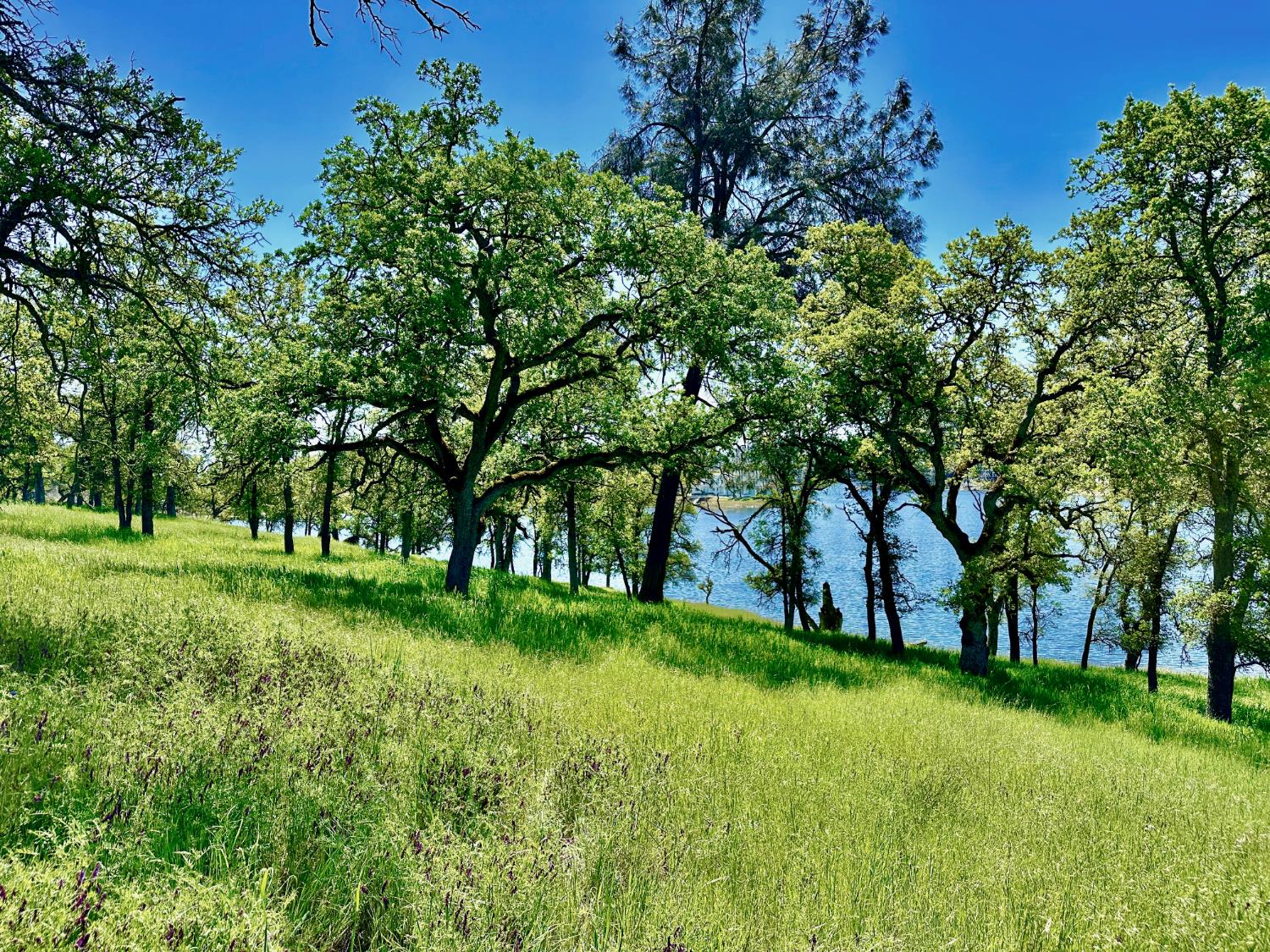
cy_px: 476
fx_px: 881
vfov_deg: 56.8
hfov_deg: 71.6
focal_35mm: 24
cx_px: 635
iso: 80
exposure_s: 1/2469
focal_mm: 6.86
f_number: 1.78
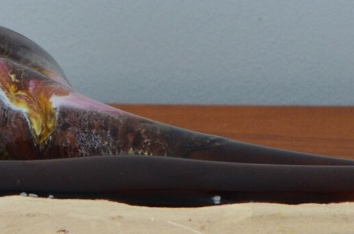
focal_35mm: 454
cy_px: 200
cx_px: 362
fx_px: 4455
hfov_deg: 4.5
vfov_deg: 3.0
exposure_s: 1/125
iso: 640
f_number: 9
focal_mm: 80
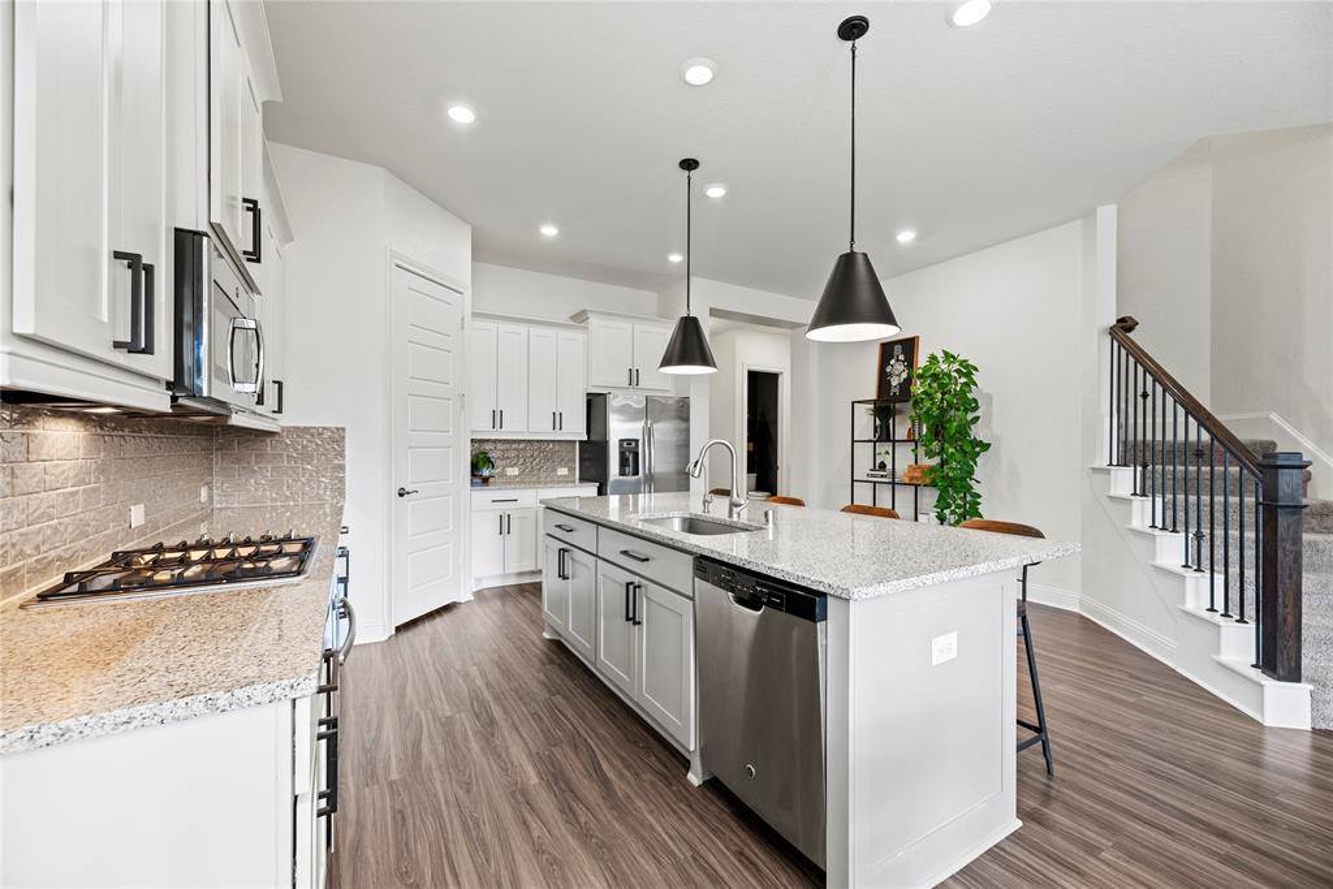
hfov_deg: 104.2
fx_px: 518
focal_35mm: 14
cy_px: 444
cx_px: 666
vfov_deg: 81.2
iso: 800
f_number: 8
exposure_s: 1/6
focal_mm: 14
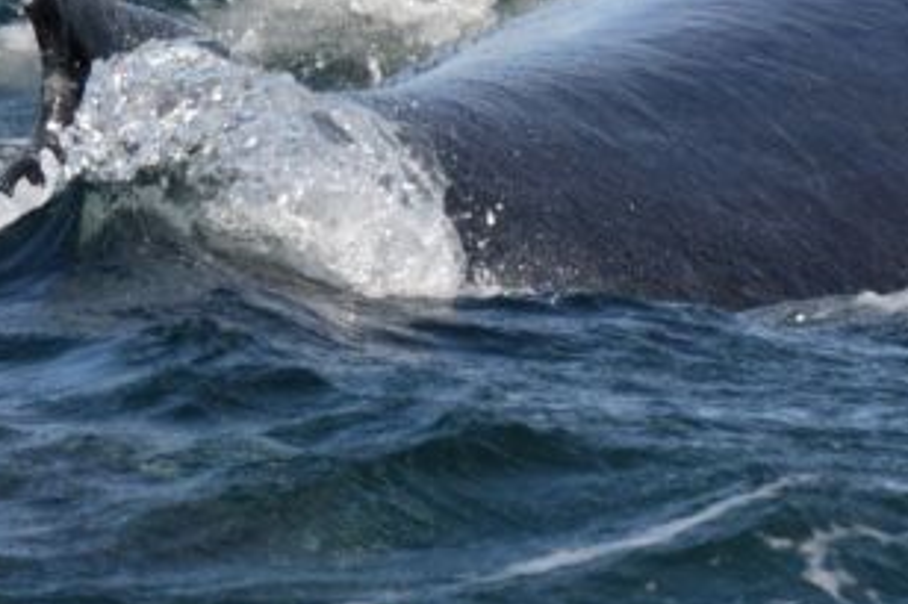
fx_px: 29468
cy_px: 13
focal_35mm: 1169
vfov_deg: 1.2
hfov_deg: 1.8
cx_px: 1023
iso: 1000
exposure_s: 1/8000
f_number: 6
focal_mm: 450
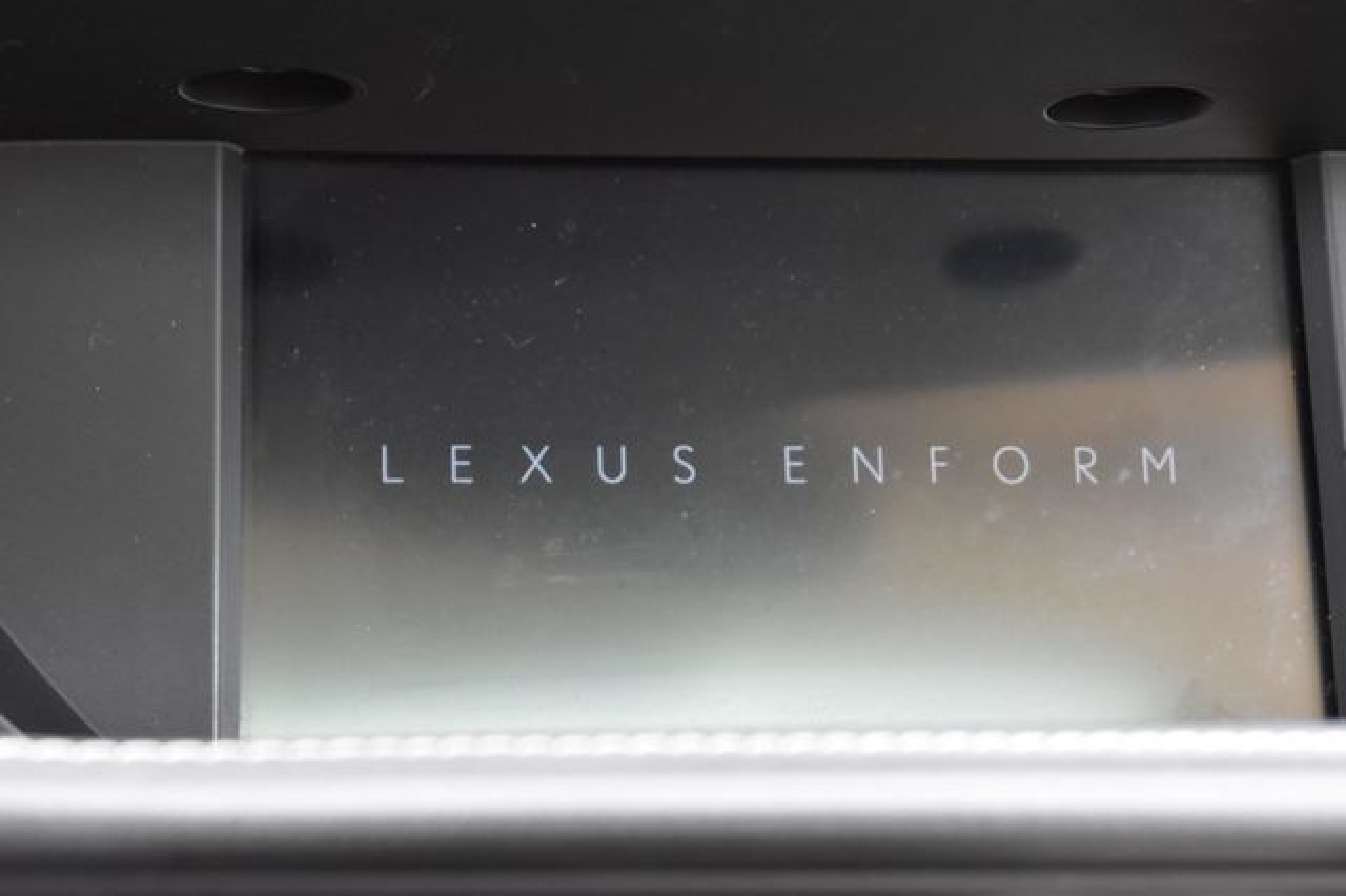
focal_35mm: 82
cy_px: 448
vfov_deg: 16.5
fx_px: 3083
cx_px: 673
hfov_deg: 24.6
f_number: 8
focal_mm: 55
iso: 2500
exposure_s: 1/50
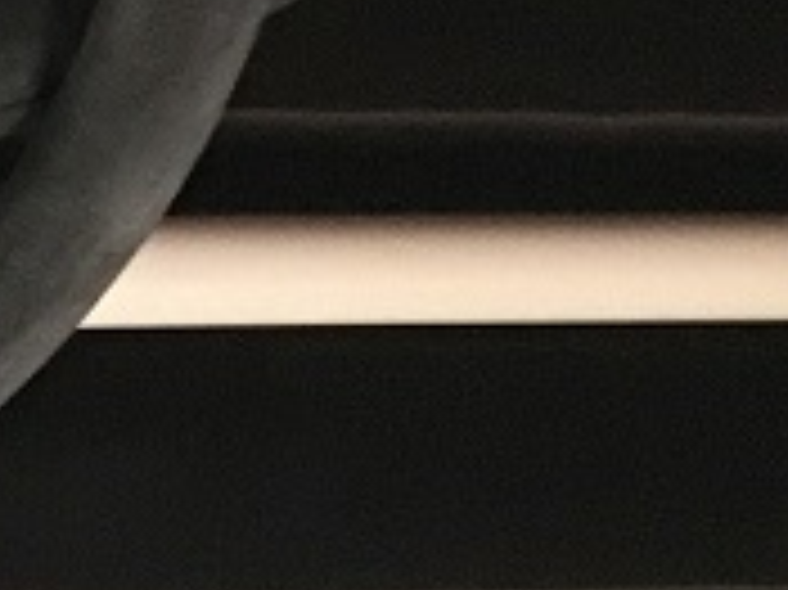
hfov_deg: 9.5
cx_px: -1288
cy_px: 468
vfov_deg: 8.4
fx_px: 4026
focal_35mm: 177
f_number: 2.2
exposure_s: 1/17
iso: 320
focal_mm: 4.15
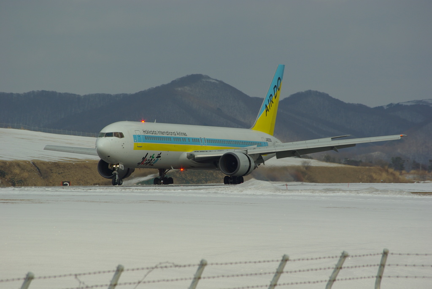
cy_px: 144
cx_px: 216
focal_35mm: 300
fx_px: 3604
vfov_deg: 4.6
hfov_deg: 6.9
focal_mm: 200
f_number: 9
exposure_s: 1/320
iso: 100
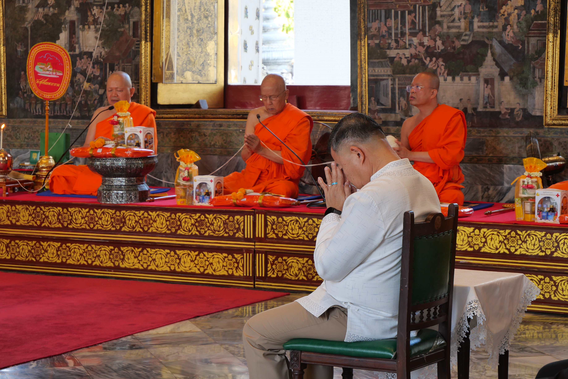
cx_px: 282
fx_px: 1546
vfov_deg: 14.0
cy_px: 188
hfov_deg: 20.8
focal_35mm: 98
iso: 200
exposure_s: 1/15
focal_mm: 47
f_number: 5.6
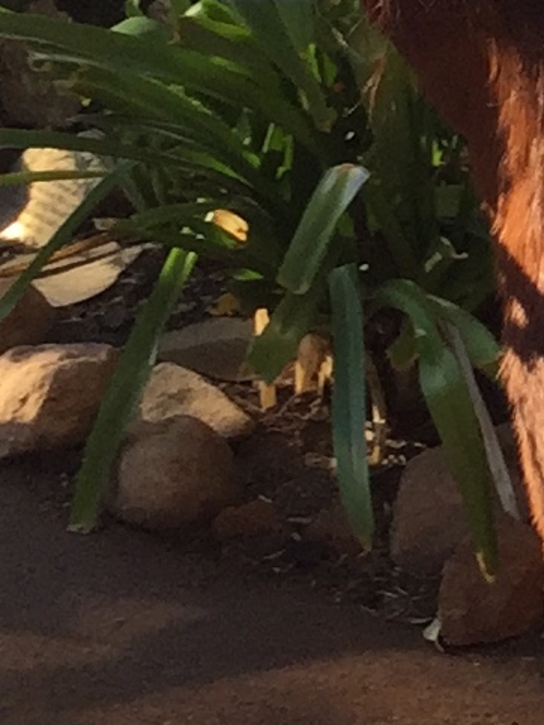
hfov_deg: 6.9
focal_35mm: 196
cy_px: -390
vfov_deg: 9.8
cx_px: 1564
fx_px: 4109
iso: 32
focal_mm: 4.15
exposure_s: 1/549
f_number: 2.2
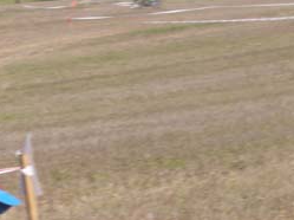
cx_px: 157
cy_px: 119
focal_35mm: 169
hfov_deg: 11.7
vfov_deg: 8.8
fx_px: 1433
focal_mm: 17.4
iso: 100
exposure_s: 1/160
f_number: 10
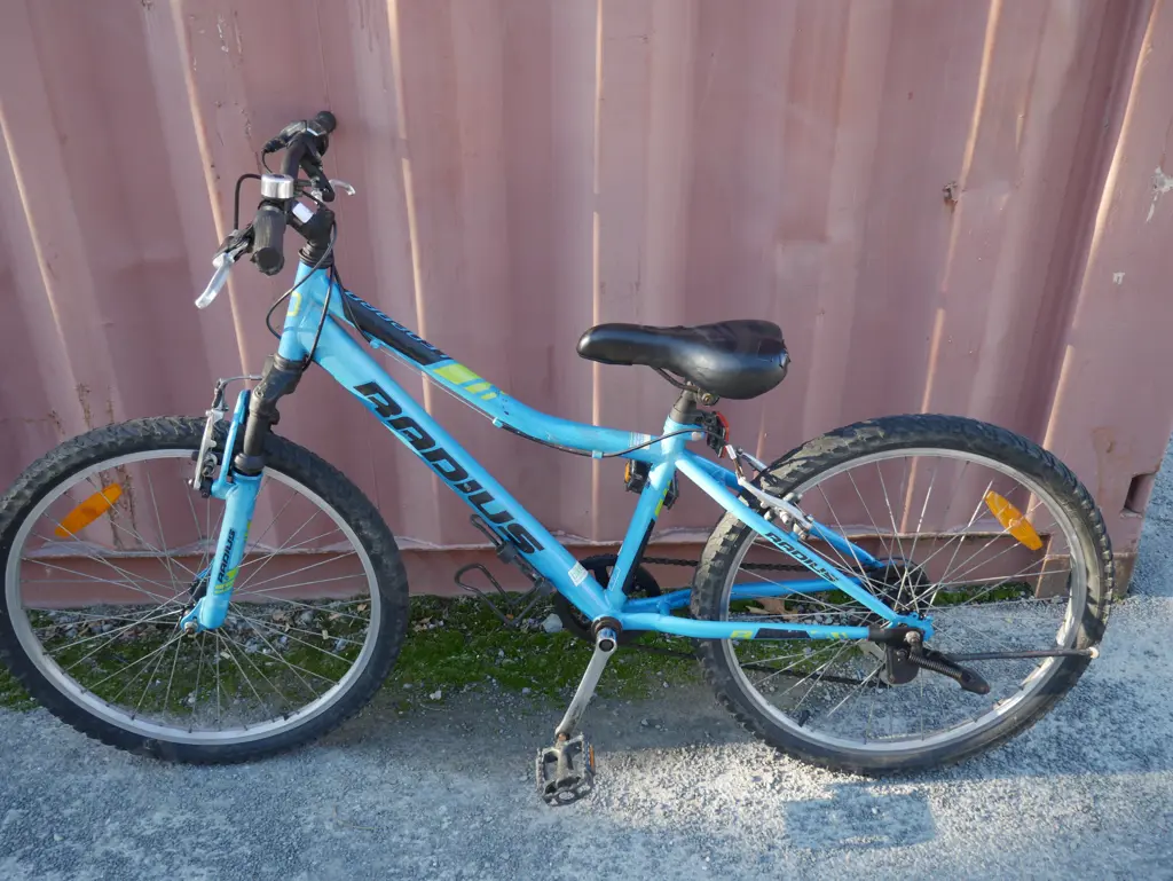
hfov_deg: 56.8
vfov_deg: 44.2
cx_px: 586
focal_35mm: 32
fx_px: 1085
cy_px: 440
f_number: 3.6
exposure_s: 1/125
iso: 200
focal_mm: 16
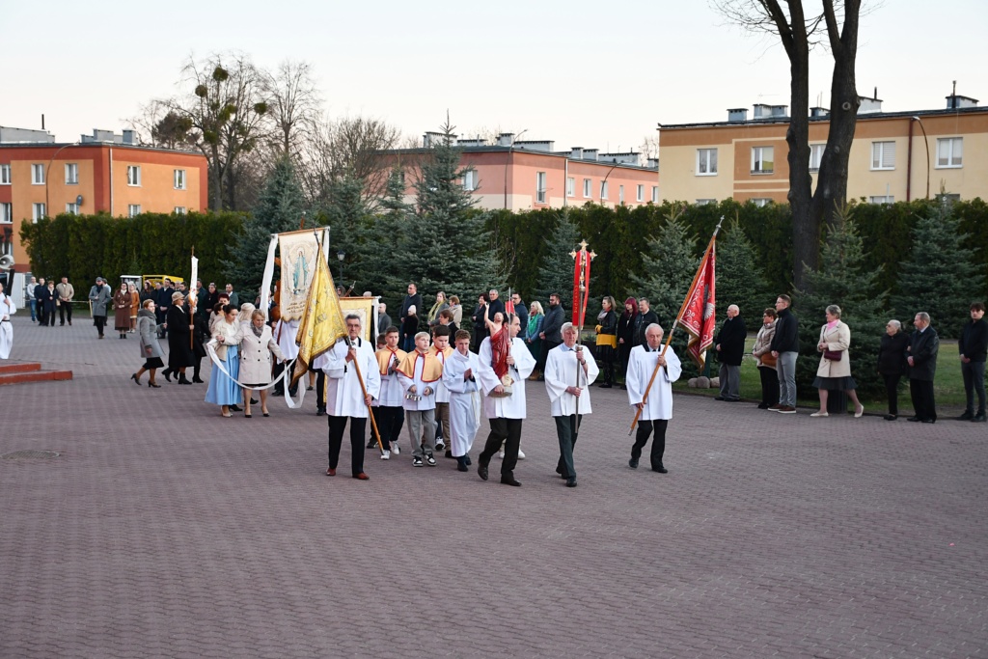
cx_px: 494
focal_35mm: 57
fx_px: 1564
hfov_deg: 35.0
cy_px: 330
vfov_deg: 23.8
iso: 800
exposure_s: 1/125
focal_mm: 38
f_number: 4.2
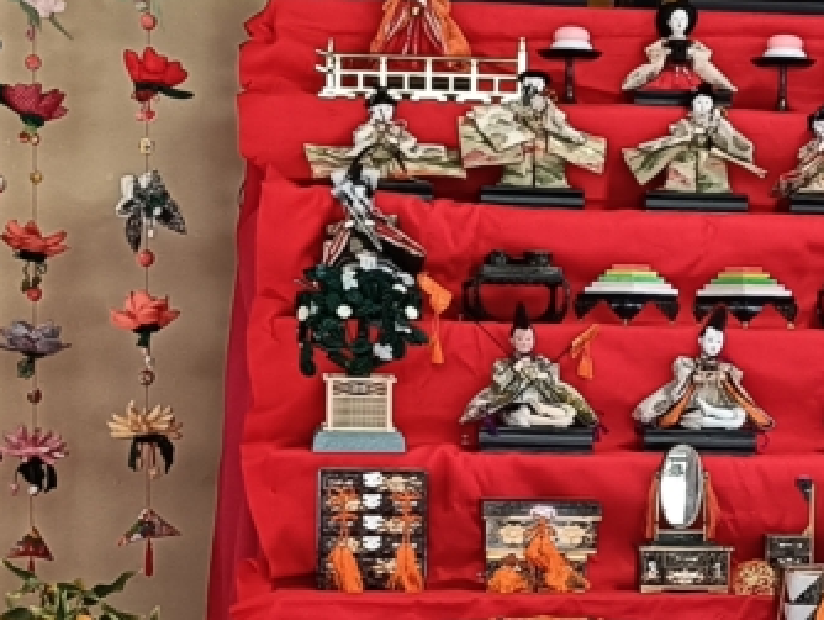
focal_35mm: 100
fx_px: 2382
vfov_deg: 14.7
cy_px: 477
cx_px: 640
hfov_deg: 19.5
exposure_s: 1/60
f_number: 1.7
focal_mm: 4.7
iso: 400
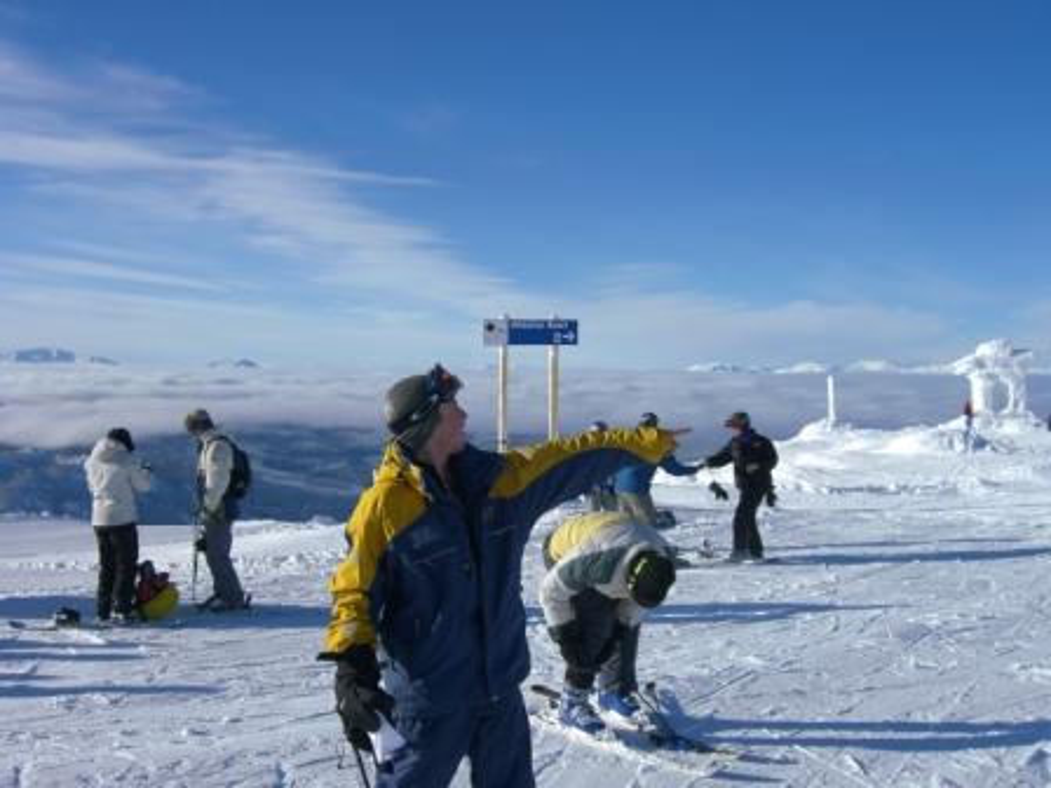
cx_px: 526
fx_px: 1154
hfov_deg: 49.0
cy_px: 394
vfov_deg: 37.7
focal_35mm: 38
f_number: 8
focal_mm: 7.9
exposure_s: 1/320
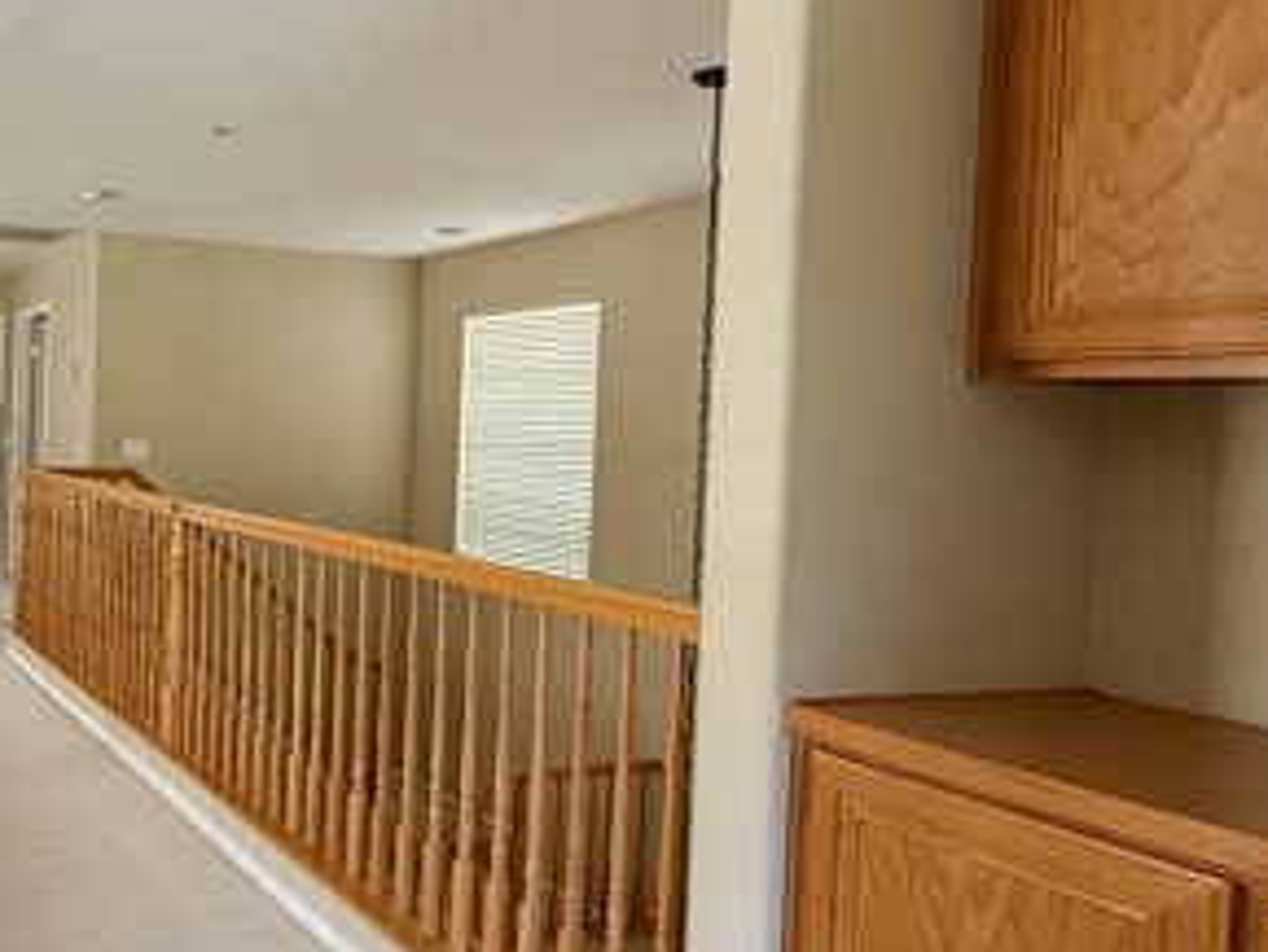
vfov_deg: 45.4
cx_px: 66
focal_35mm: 31
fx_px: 1136
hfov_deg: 49.9
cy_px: 439
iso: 250
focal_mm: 2.22
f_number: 2.2
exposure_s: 1/99
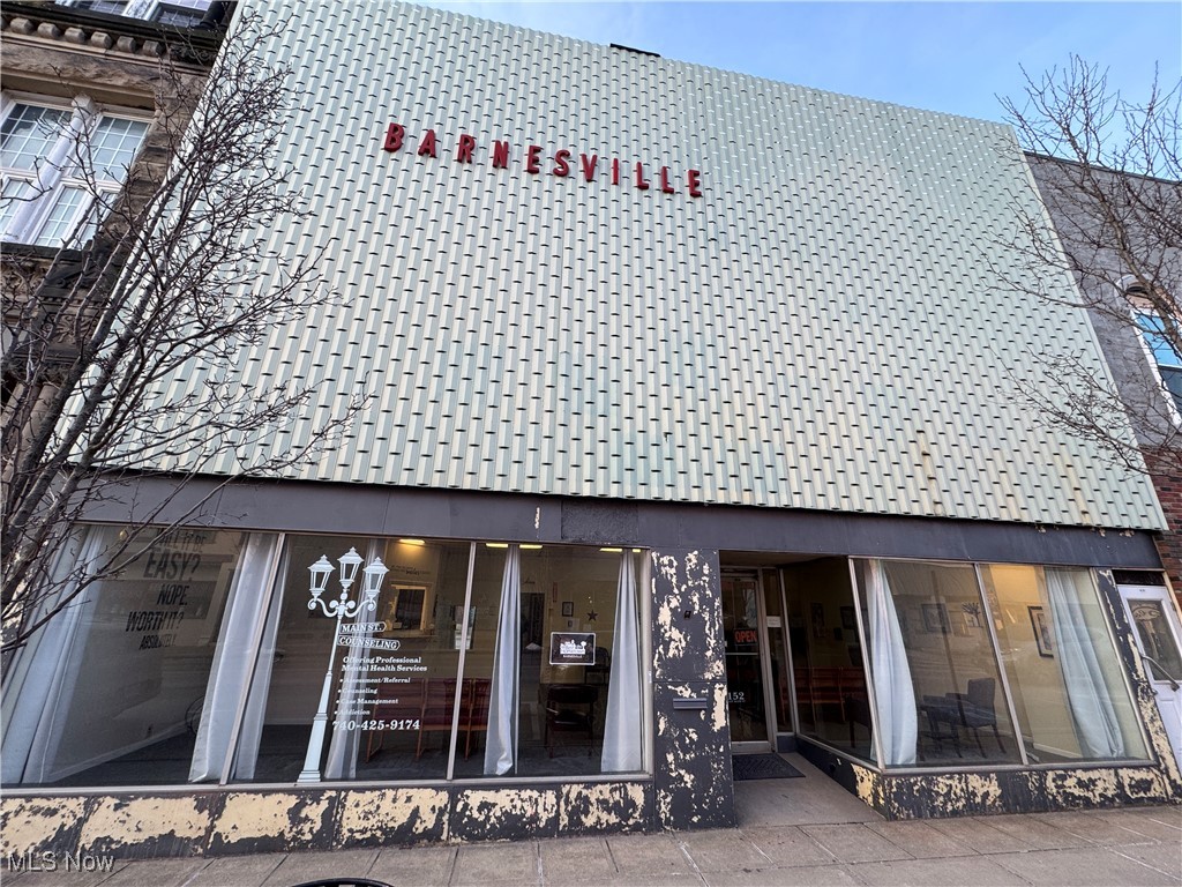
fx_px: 478
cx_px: 591
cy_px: 444
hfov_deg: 102.1
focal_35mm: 14
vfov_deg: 85.7
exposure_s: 1/99
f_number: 2.2
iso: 50
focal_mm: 2.22
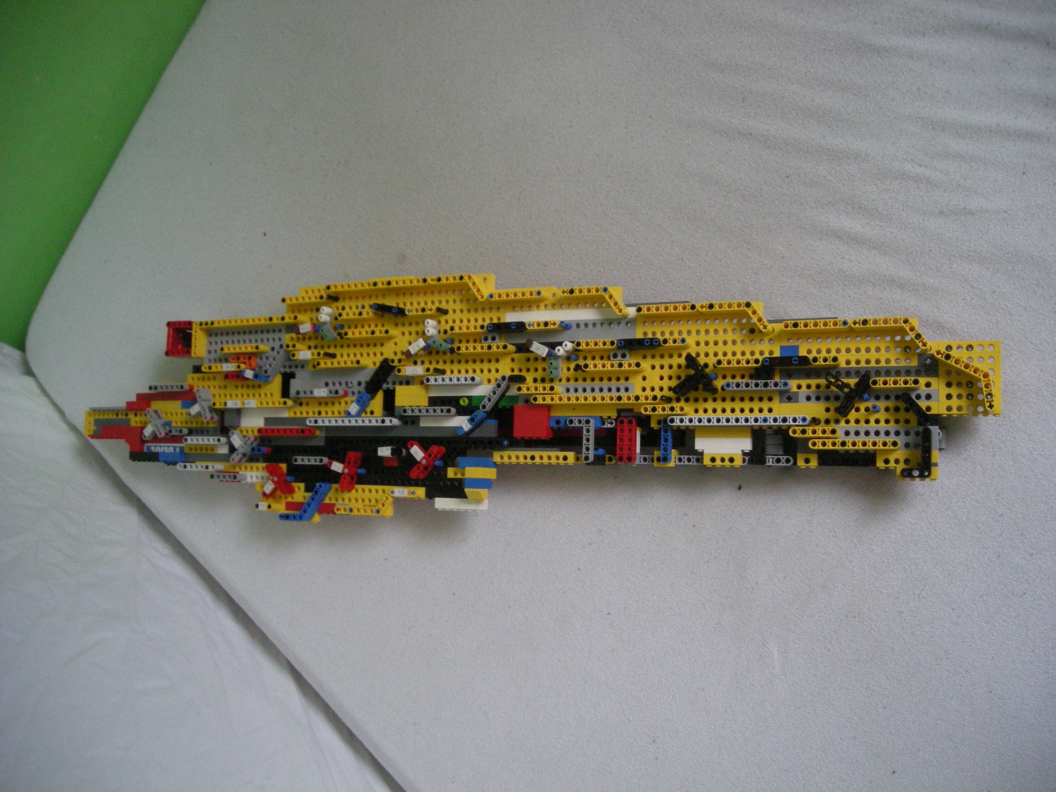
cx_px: 528
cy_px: 396
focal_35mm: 35
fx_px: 1068
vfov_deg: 40.7
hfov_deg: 52.6
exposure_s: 1/63.6
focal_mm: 5.7
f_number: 2.8
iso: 346
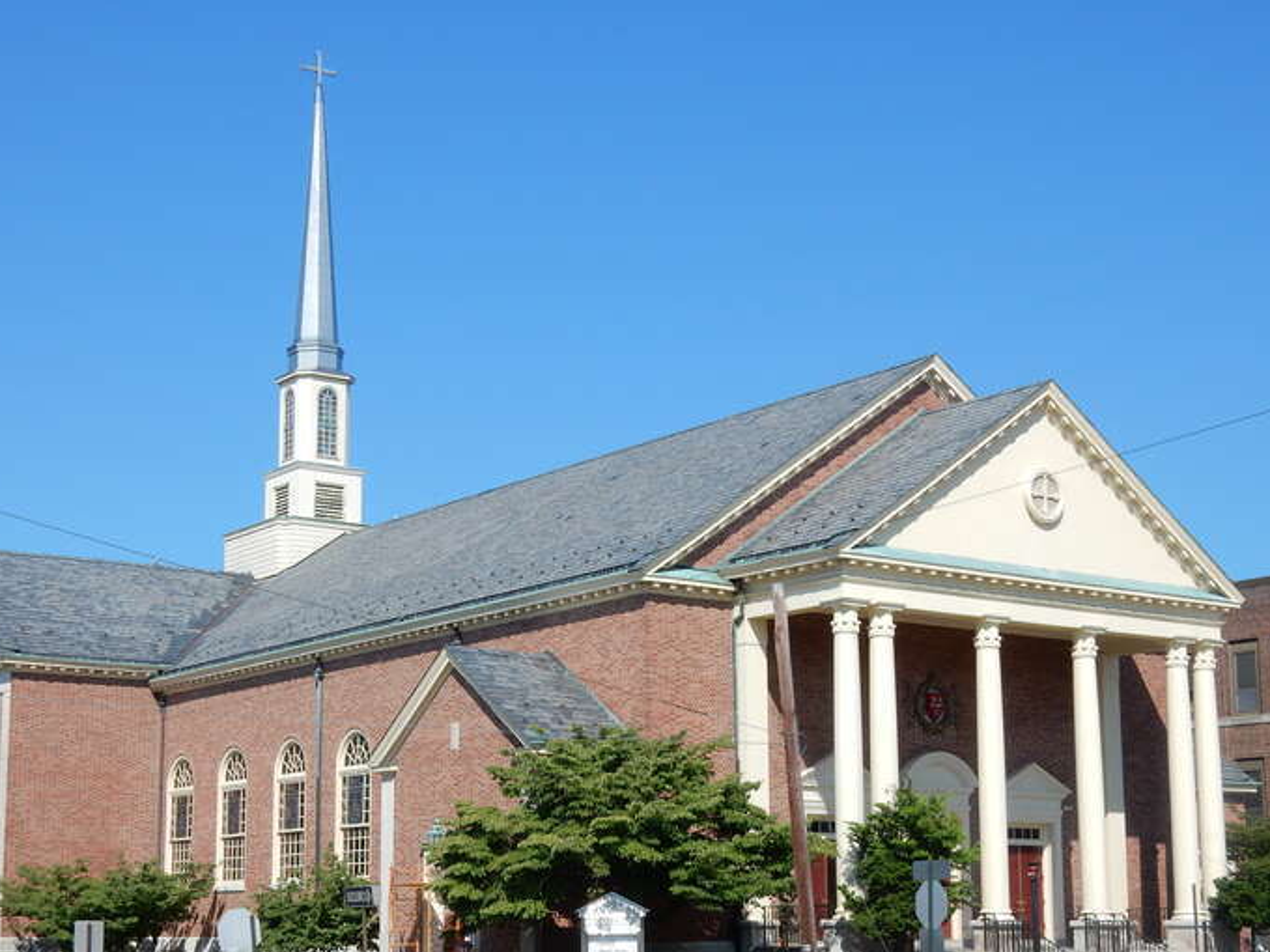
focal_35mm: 60
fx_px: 2201
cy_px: 556
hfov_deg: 32.2
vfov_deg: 24.4
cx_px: 568
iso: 125
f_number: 4.5
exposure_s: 1/1000
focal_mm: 9
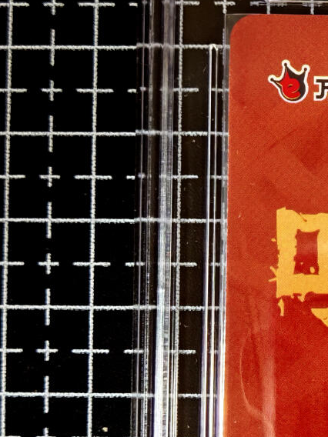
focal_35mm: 152
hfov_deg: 9.5
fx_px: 1920
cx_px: 513
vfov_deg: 13.0
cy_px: 294
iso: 500
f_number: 1.9
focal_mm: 6.67
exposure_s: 1/33
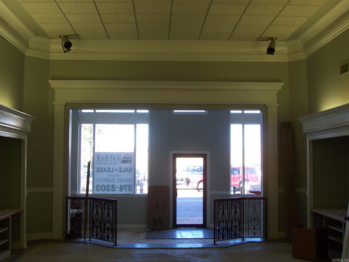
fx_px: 464
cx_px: 174
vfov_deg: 31.5
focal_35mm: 46
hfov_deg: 41.2
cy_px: 131
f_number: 3
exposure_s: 1/60
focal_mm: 7
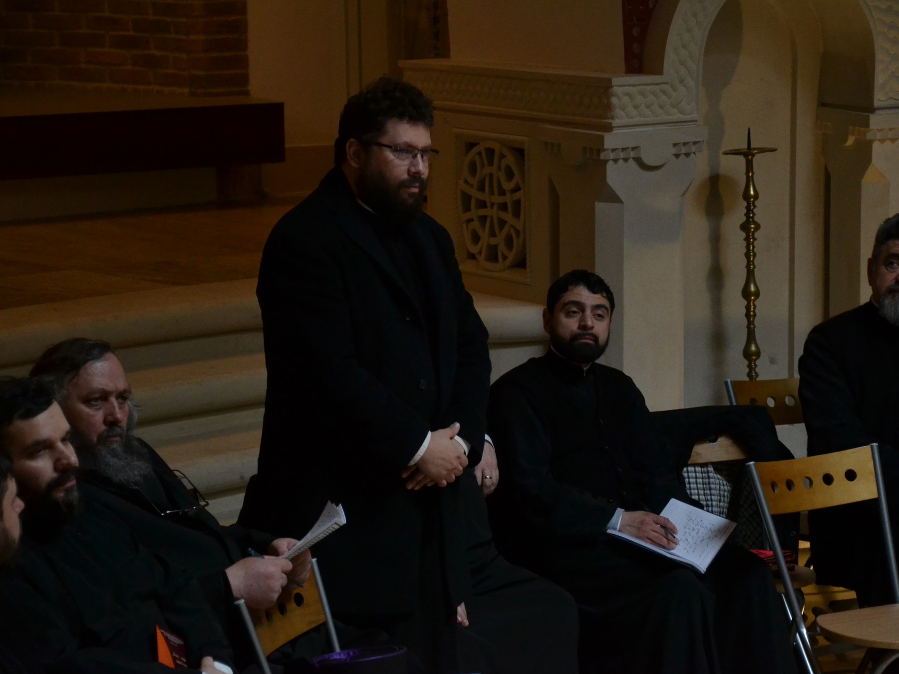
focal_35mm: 131
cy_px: 337
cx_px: 417
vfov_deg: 11.3
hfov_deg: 15.1
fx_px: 3402
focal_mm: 80
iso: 1600
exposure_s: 1/100
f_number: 5.3
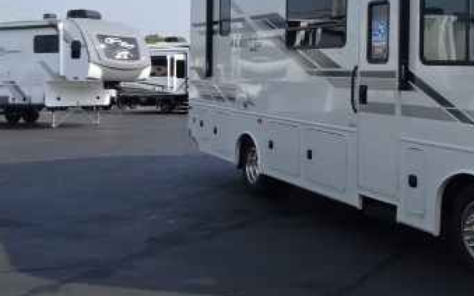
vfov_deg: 26.5
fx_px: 620
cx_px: 446
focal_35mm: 48
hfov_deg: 38.3
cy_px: 75
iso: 80
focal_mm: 4.1
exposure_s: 1/800
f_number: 3.5
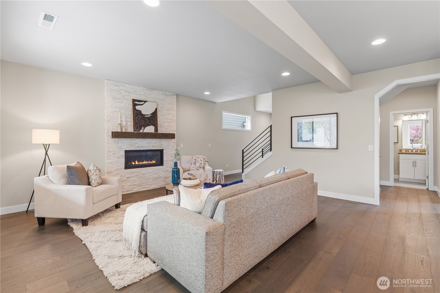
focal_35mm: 16
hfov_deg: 96.7
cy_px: 146
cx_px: 220
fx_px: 196
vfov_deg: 73.7
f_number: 8
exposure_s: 1.3
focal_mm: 16
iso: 100
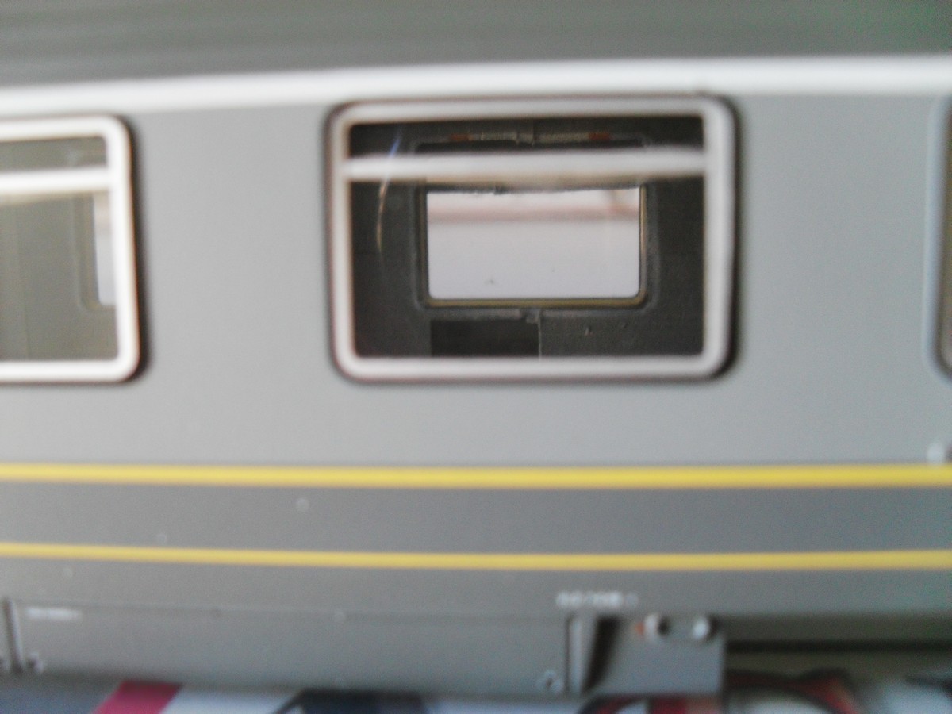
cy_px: 357
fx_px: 963
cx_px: 476
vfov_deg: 40.7
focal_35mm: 35
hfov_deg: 52.6
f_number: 2.8
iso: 200
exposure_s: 1/10
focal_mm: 6.2
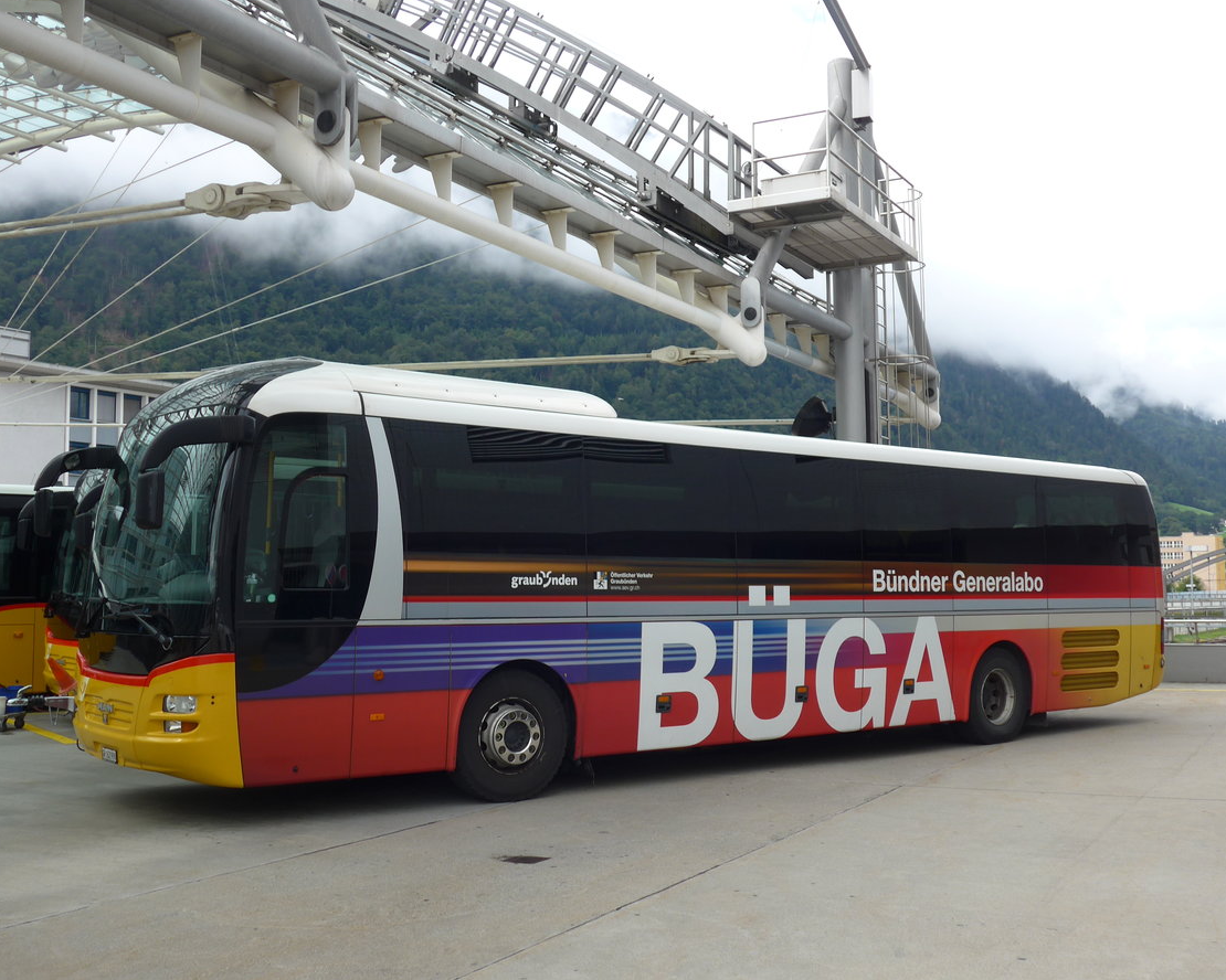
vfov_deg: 39.2
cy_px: 489
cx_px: 606
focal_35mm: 38
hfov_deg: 47.9
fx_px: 1379
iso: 80
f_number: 2.8
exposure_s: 1/400
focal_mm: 7.5
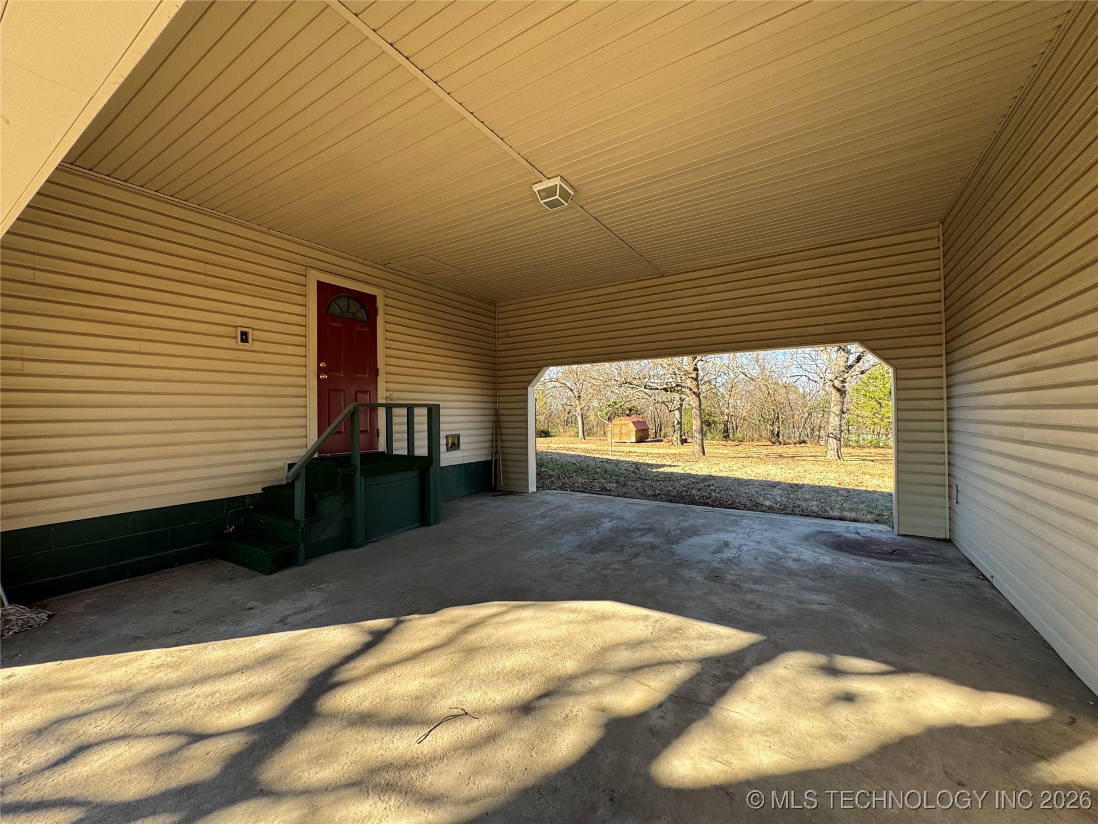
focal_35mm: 14
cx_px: 549
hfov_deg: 102.1
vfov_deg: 85.7
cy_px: 412
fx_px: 444
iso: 40
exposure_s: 1/196
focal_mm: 2.22
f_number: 2.2
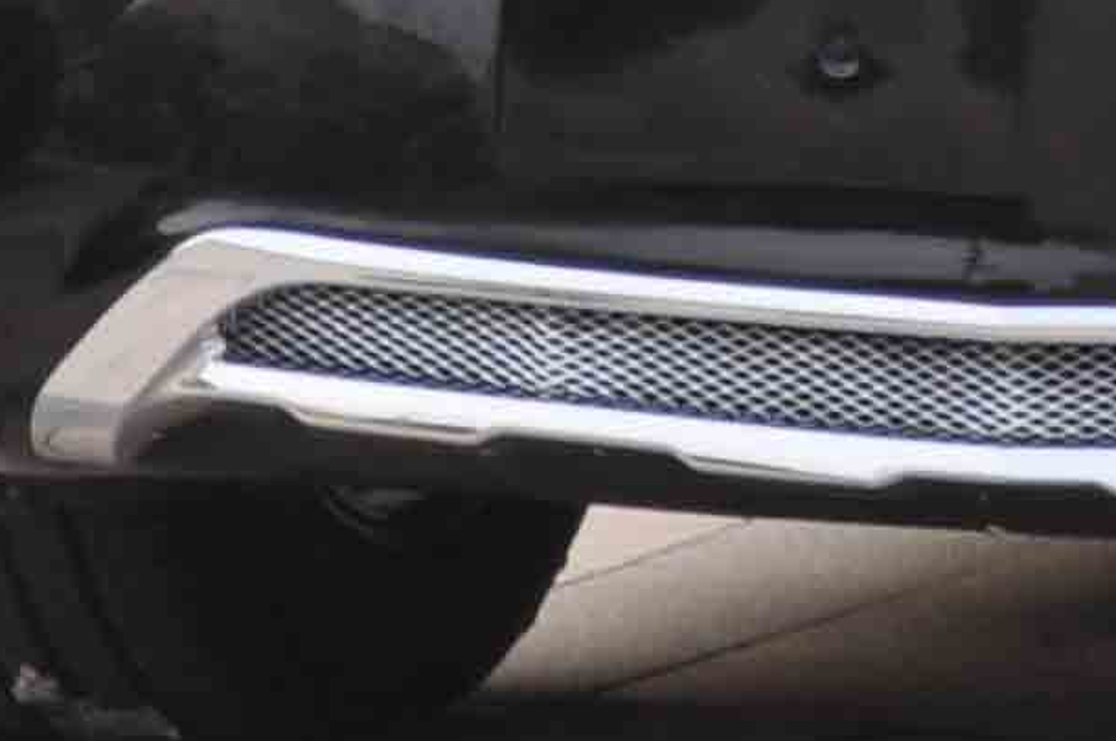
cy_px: -1515
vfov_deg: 2.1
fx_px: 20340
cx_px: 1815
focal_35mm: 657
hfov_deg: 3.1
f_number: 5.6
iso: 200
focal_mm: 62
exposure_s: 1/180
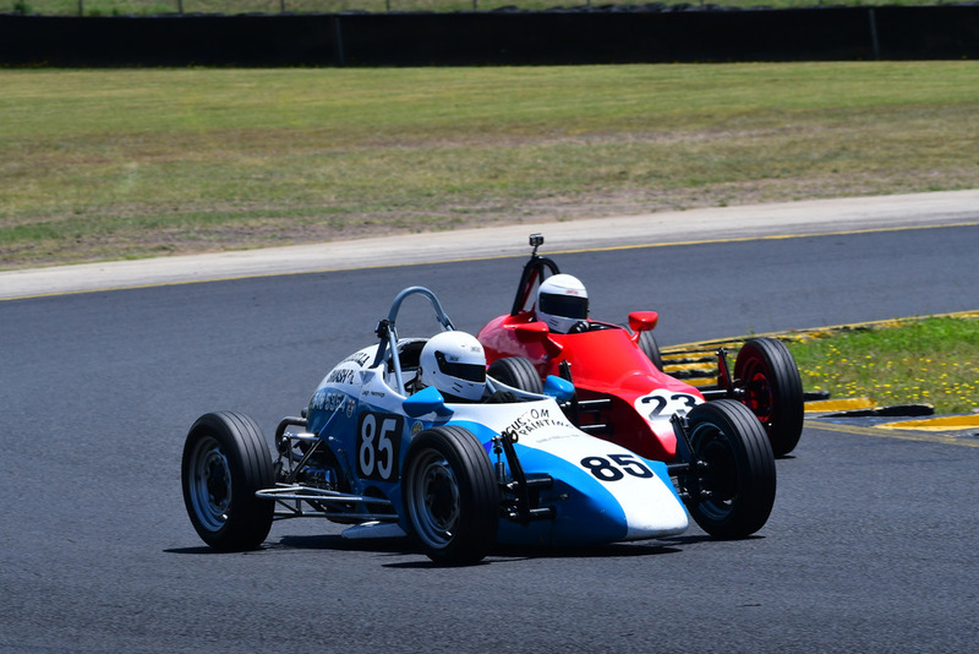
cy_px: 327
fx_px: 8161
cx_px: 490
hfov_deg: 6.9
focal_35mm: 300
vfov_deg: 4.6
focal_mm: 200
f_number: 11
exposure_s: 1/640
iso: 320
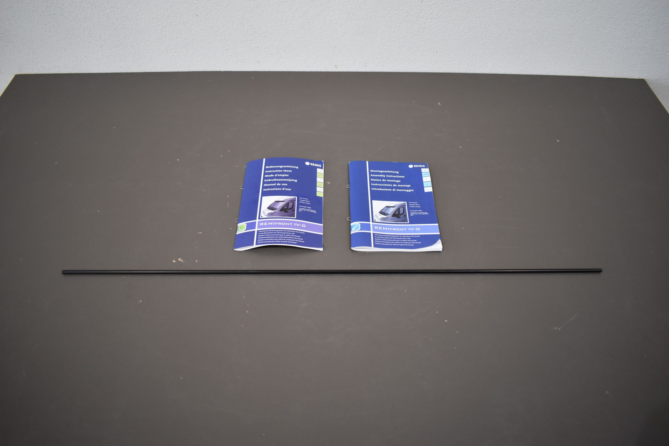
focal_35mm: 27
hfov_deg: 67.4
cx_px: 334
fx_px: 502
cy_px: 223
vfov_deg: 47.9
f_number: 3.5
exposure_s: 1/250
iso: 560
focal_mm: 18
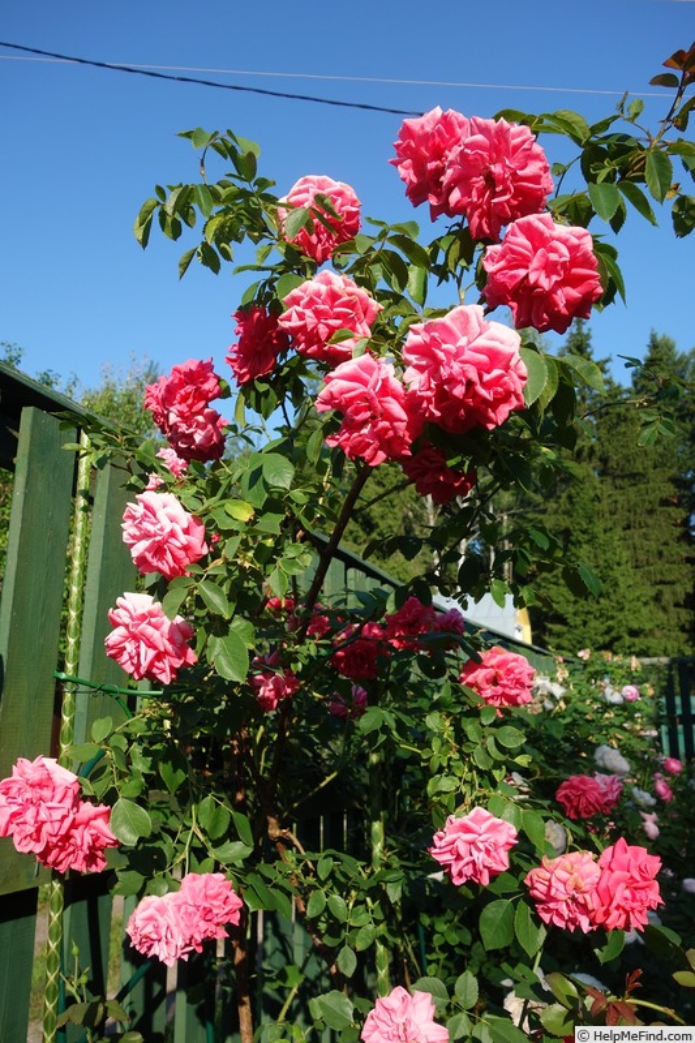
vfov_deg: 65.5
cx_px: 348
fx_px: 811
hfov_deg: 46.4
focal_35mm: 28
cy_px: 522
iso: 125
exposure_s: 1/320
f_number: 5.6
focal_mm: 10.4
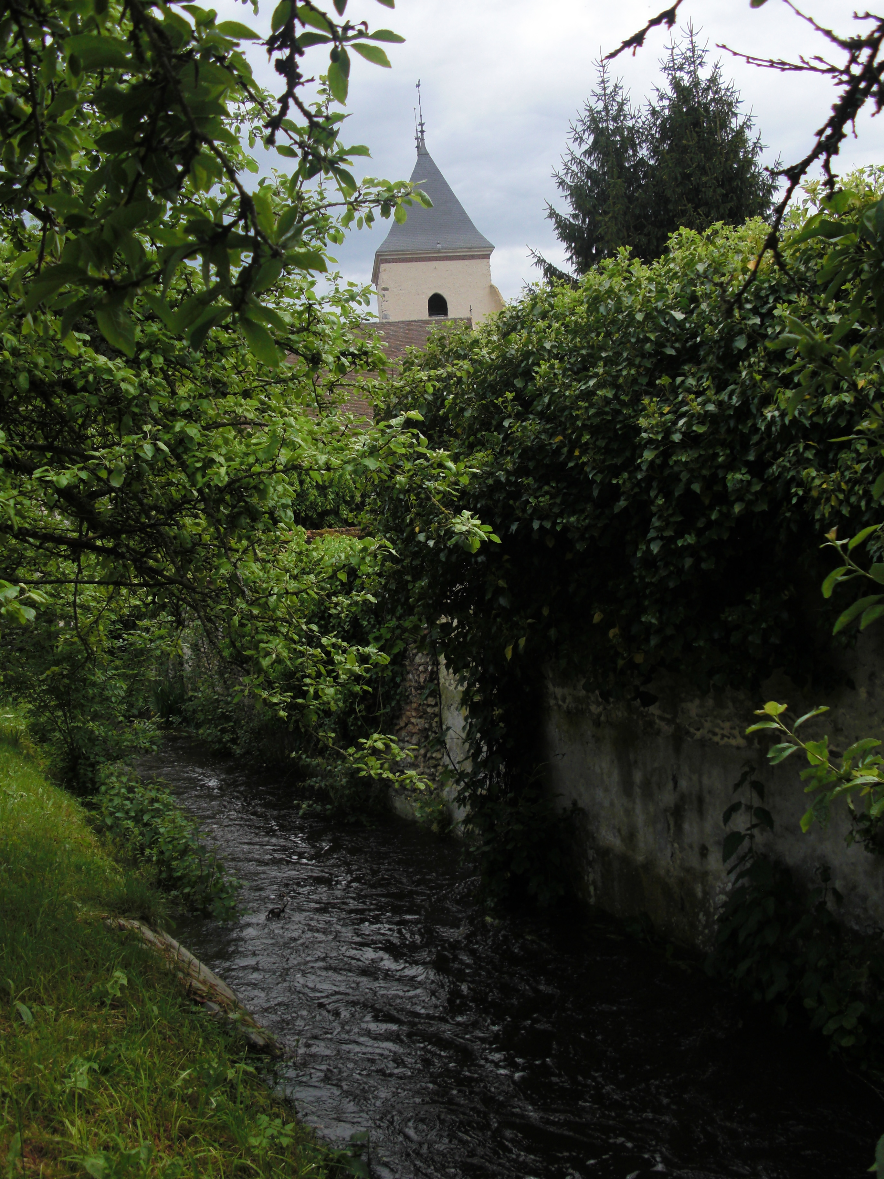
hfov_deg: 39.7
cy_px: 590
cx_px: 442
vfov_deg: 51.4
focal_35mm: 36
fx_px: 1226
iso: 50
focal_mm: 6.3
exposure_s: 1/400
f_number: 2.8
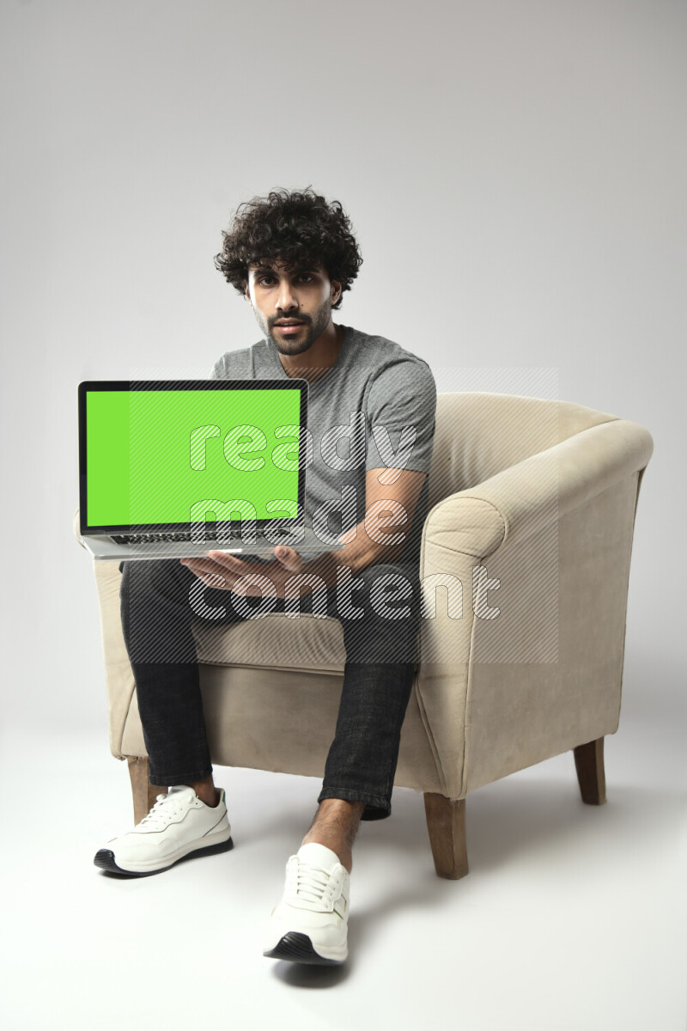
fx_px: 1288
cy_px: 516
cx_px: 344
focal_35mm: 45
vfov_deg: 43.6
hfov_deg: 29.9
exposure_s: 1/125
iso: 400
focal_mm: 45
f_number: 5
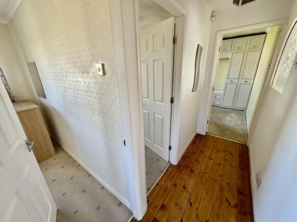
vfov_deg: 85.7
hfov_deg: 102.1
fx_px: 120
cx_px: 148
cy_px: 111
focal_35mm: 14
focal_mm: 2.22
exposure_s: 1/99
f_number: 2.2
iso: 125
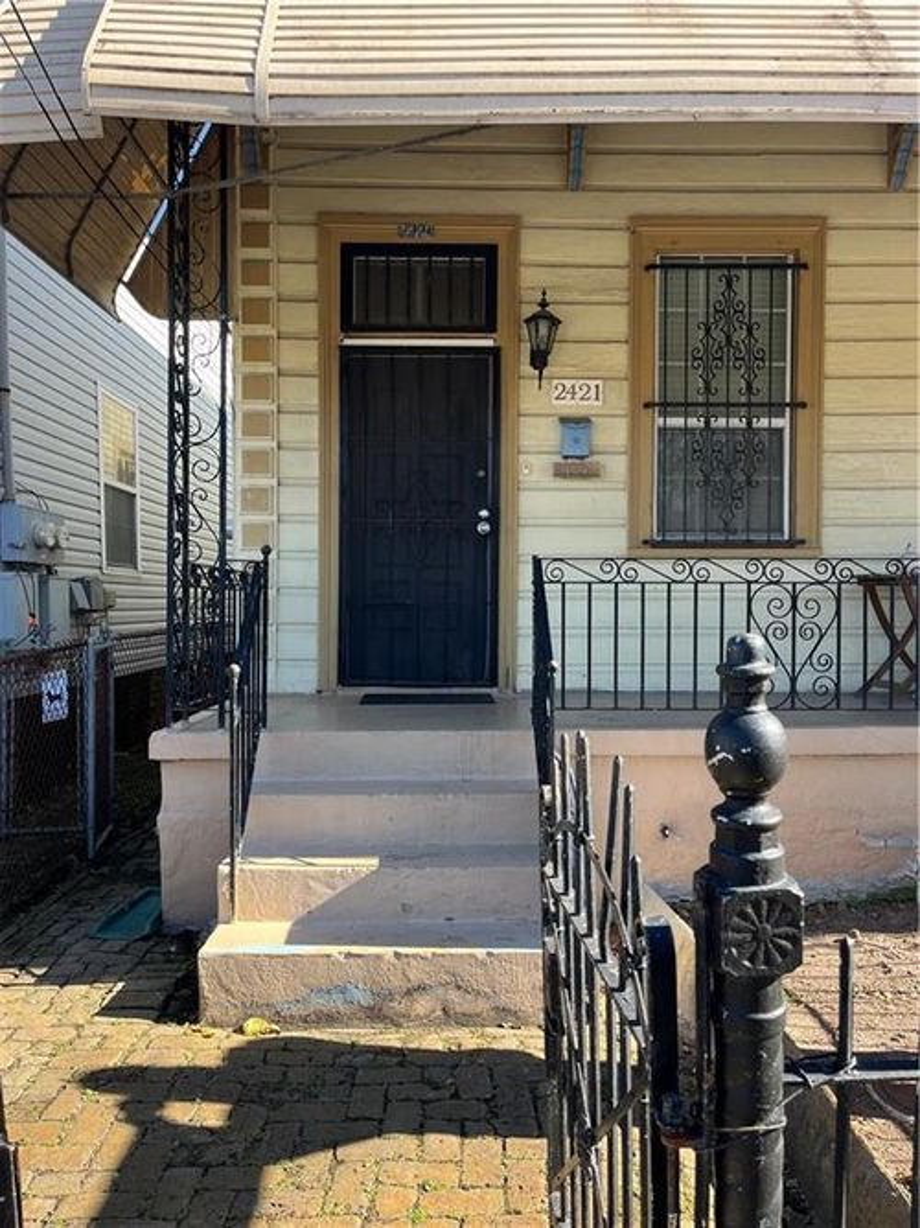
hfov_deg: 53.0
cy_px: 614
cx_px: 460
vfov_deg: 67.3
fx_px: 922
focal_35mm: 26
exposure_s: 1/537
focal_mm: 5.1
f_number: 1.6
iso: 50
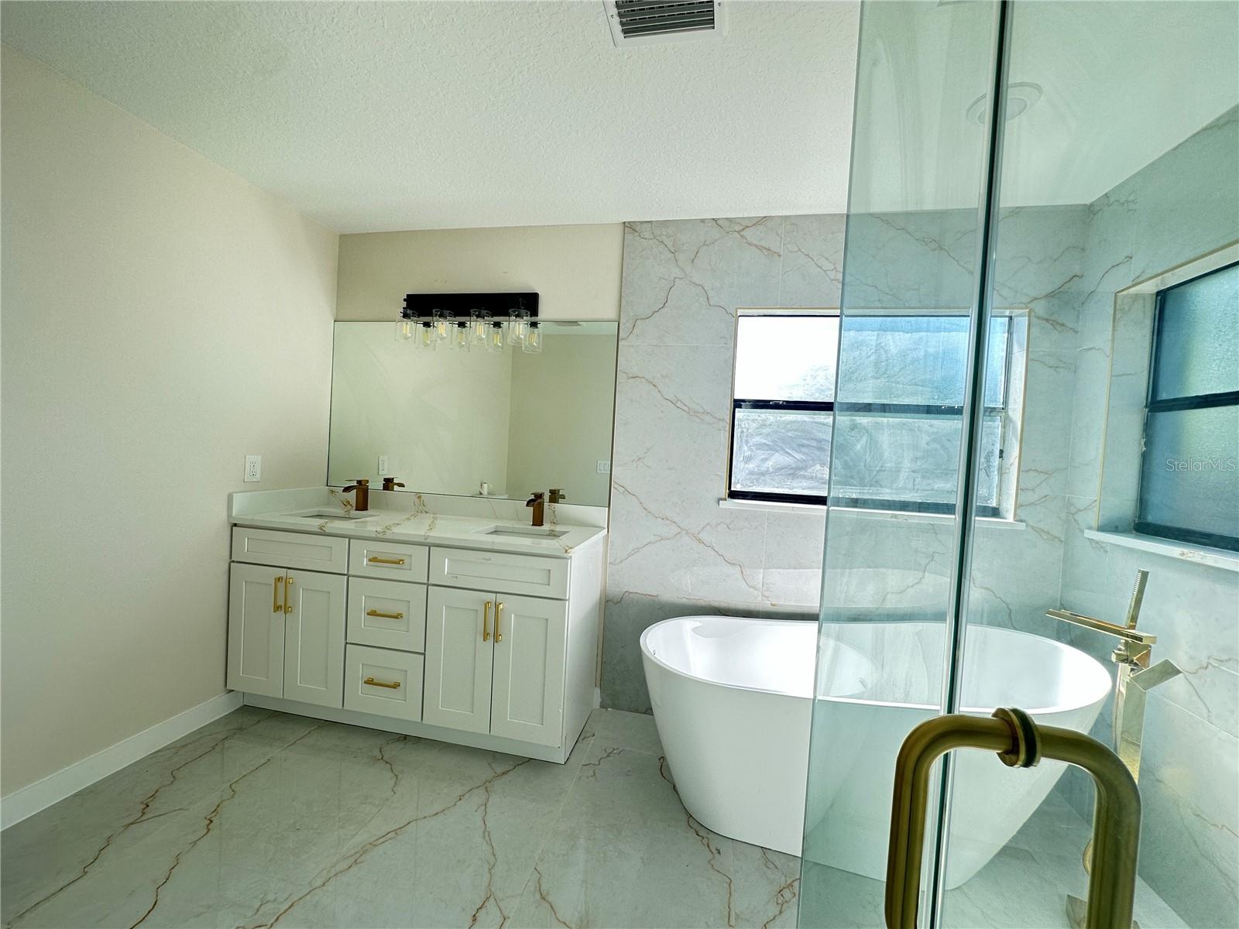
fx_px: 501
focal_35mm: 14
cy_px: 464
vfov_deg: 85.7
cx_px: 620
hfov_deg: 102.1
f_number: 2.2
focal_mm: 2.22
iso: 50
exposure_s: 1/99
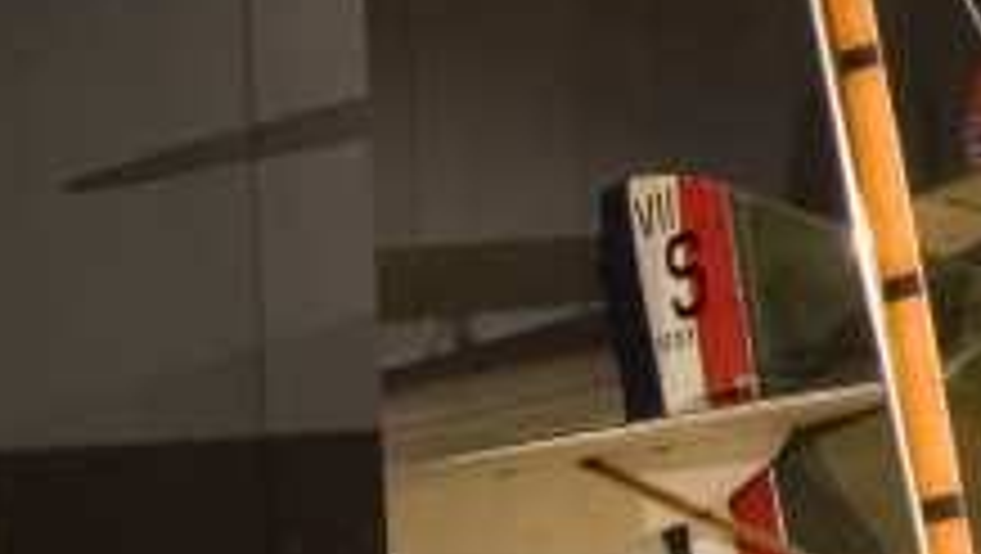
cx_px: 1683
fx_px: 3206
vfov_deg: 9.8
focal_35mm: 123
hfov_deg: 15.3
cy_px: -5
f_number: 8
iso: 200
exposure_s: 3
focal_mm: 19
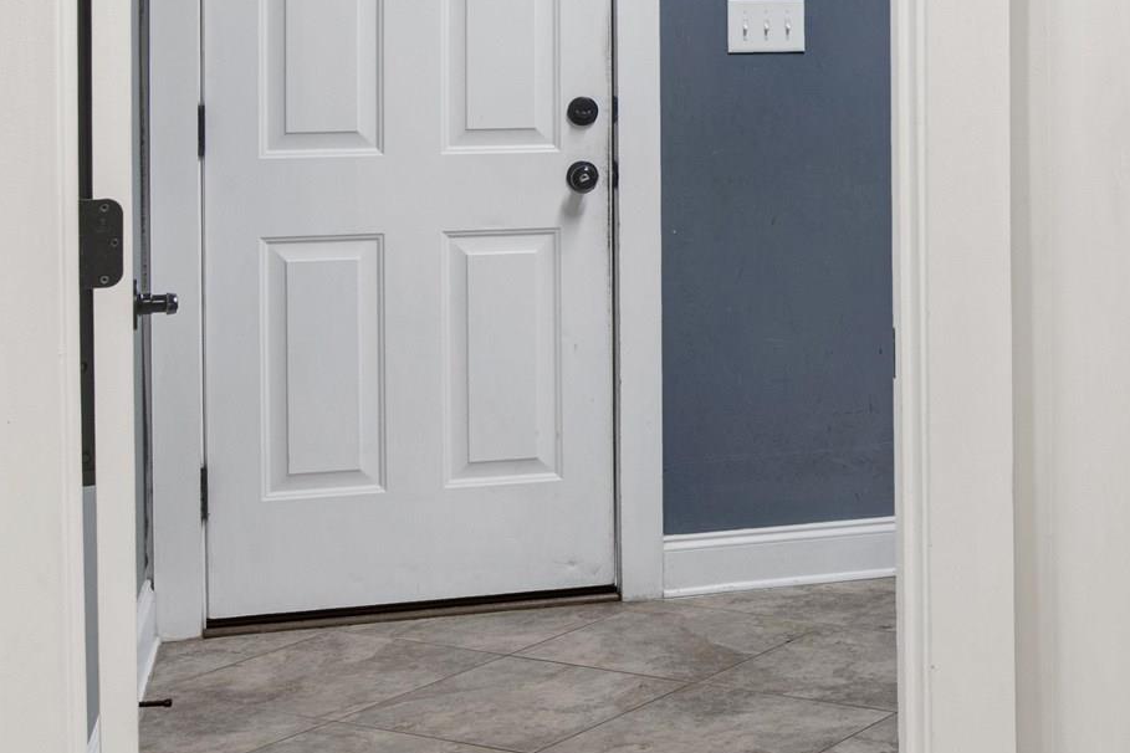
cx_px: 1350
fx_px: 2228
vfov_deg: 18.6
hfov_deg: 25.6
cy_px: -24
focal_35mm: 71
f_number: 11
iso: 200
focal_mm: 21
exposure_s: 1/3
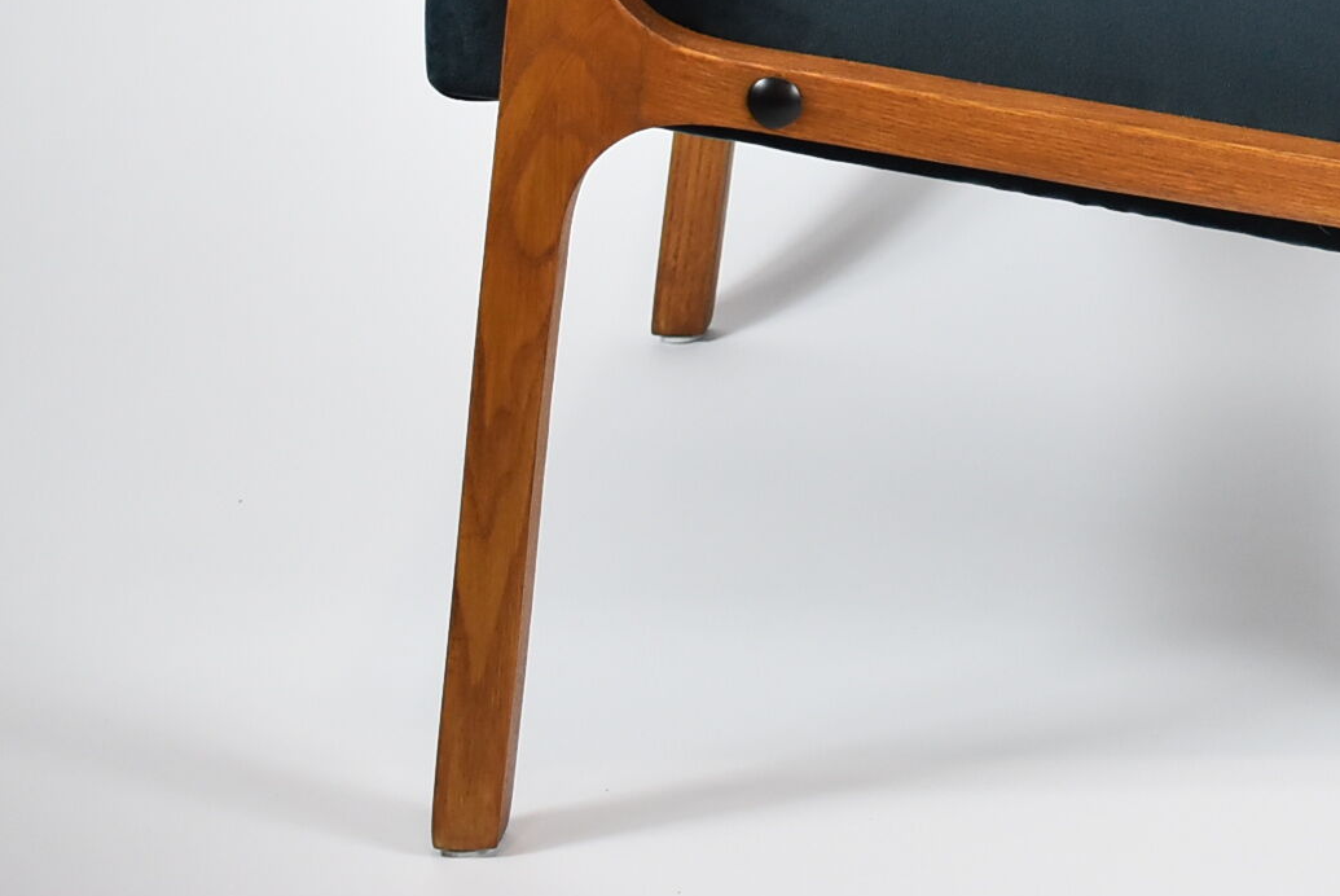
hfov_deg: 18.3
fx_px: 4040
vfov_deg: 12.2
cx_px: 1397
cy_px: -379
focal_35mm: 108
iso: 800
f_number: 4.5
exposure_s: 1/125
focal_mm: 25
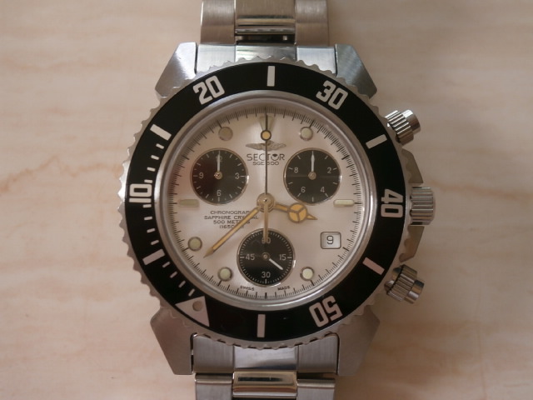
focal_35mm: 47
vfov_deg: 30.9
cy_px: 200
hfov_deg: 40.4
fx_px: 724
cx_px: 266
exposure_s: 1/40
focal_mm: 8.3
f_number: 3.4
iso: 80
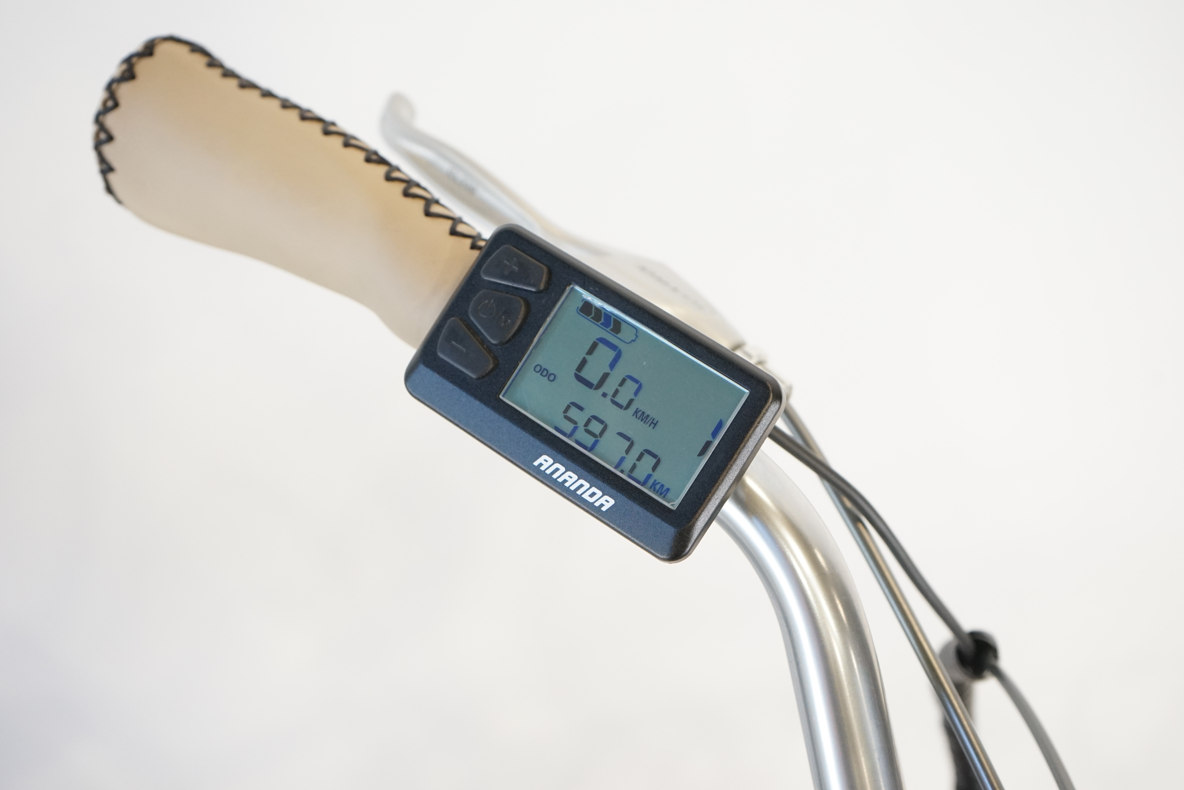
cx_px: 592
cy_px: 395
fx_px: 1611
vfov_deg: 27.5
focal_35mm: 49
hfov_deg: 40.3
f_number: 5.6
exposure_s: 1/200
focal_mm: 49
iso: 2500
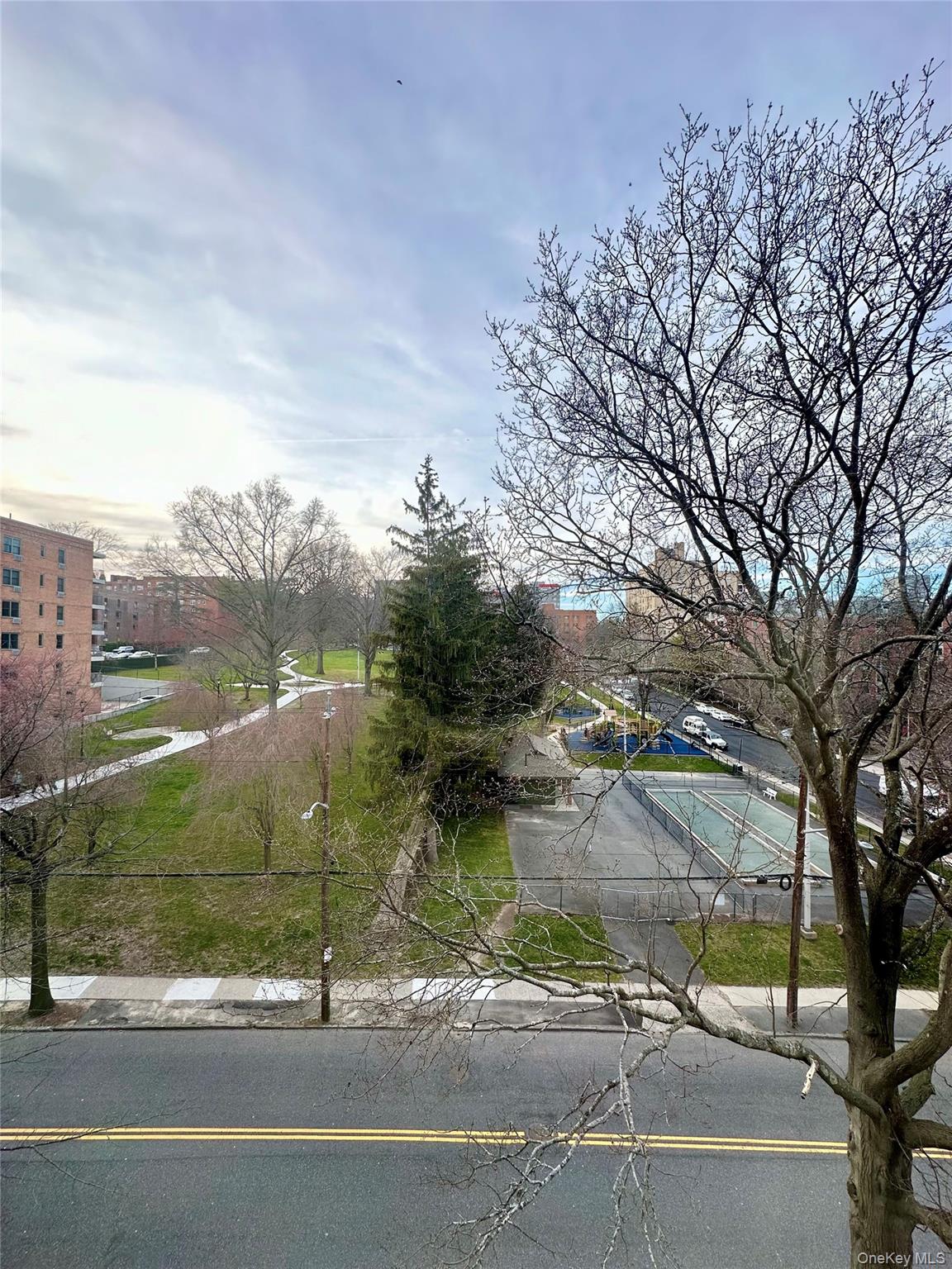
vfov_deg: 102.1
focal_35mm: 14
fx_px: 513
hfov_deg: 85.7
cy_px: 634
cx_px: 476
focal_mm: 2.22
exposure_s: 1/113
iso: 40
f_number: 2.2
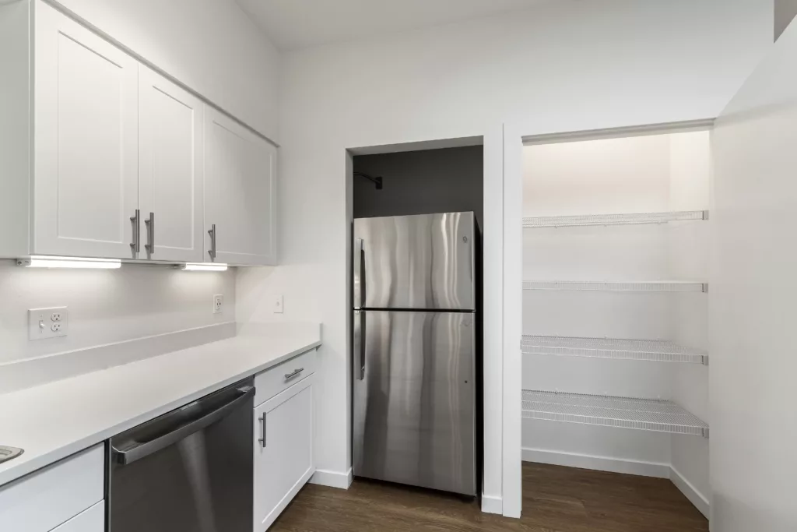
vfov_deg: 77.3
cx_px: 398
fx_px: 332
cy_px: 266
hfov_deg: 100.4
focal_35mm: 15
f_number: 8
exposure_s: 1/4
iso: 100
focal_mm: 10
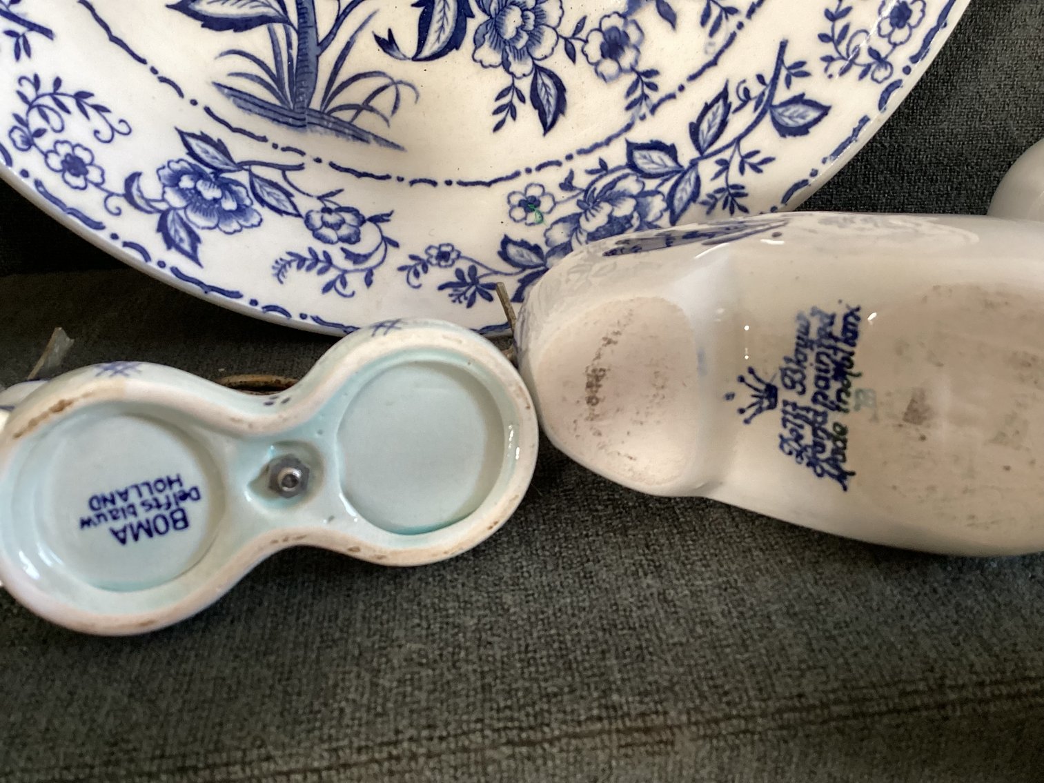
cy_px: 392
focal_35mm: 31
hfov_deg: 58.3
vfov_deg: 45.4
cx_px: 522
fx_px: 935
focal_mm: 3.3
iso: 160
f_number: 2.4
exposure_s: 1/50
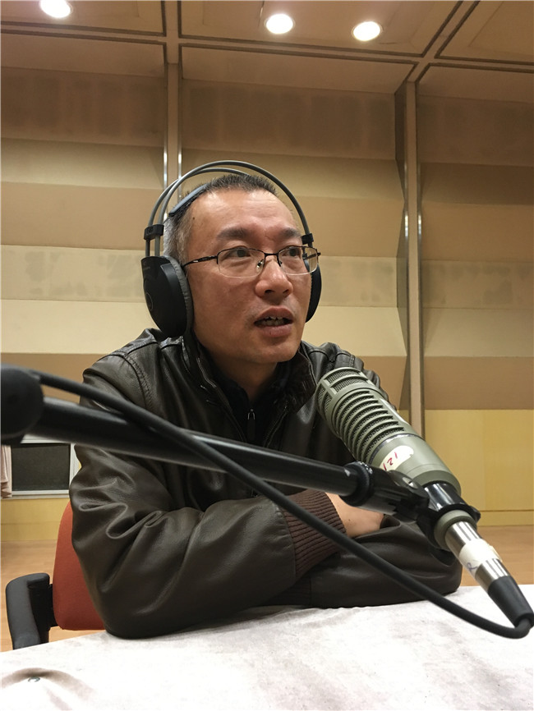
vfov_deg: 61.6
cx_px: 267
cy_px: 356
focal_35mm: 29
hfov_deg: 48.2
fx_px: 596
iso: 200
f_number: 2.2
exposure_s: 1/33
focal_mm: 4.15
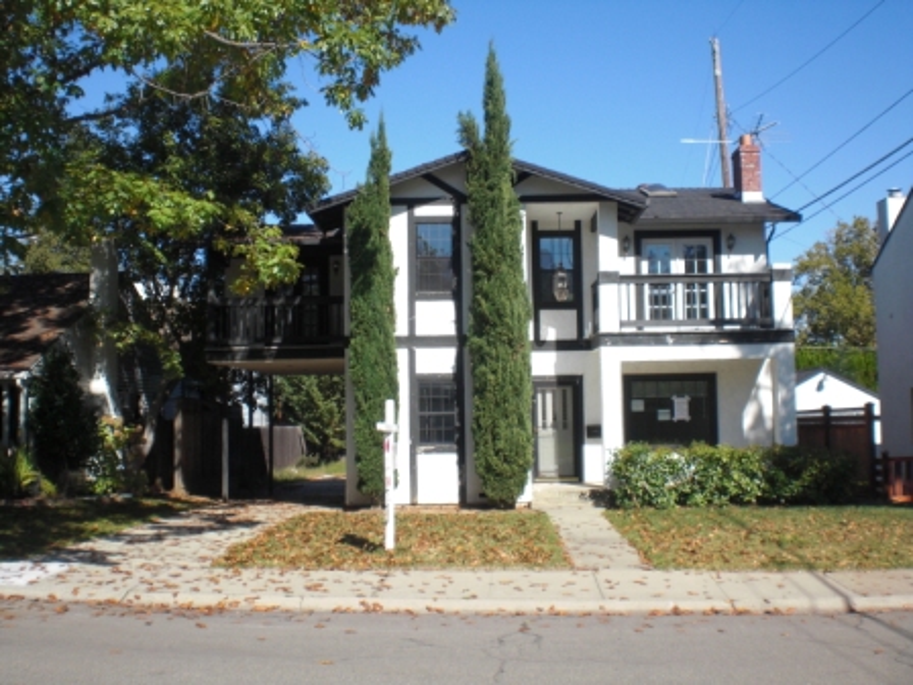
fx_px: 1002
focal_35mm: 38
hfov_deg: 49.0
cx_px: 456
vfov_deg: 37.7
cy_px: 342
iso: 64
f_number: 5.6
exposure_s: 1/250
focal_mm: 6.3
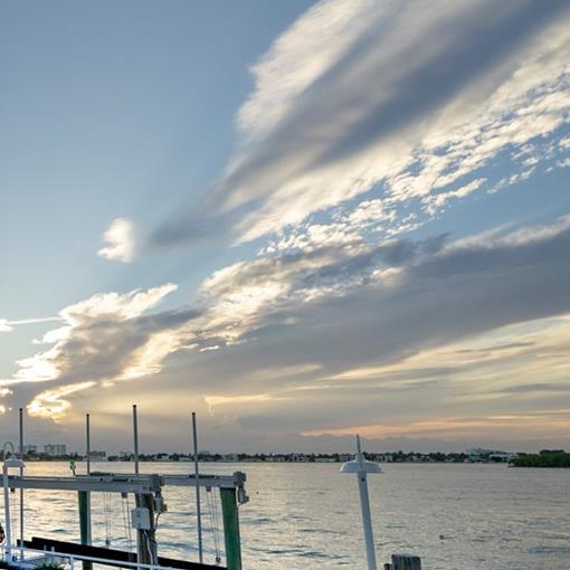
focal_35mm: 32
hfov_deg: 35.2
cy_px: 378
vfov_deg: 50.2
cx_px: -170
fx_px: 596
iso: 400
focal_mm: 12
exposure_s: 1/1600
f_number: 4
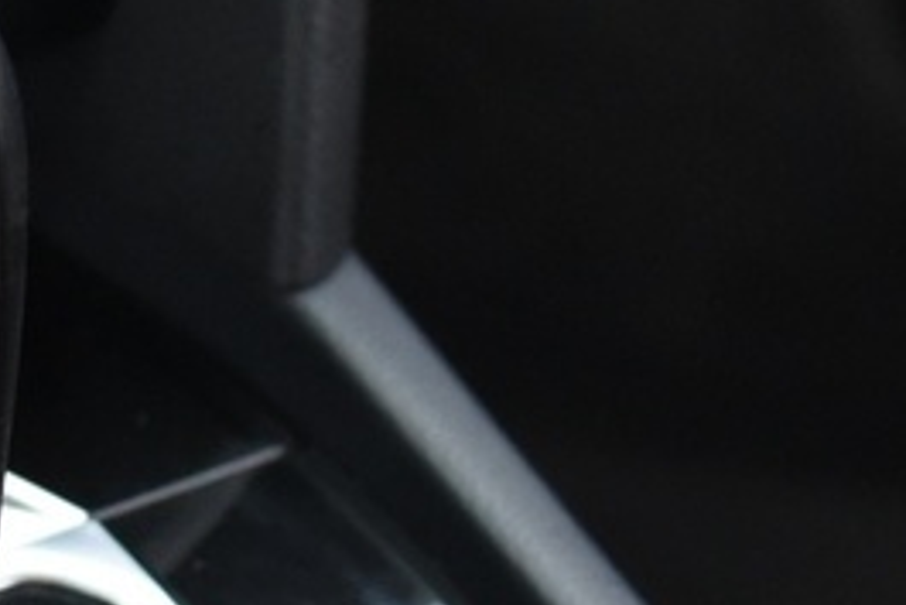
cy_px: 619
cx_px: -65
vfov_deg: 3.9
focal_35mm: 354
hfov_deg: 5.8
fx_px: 8913
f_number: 4
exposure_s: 1/20
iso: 4000
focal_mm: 58
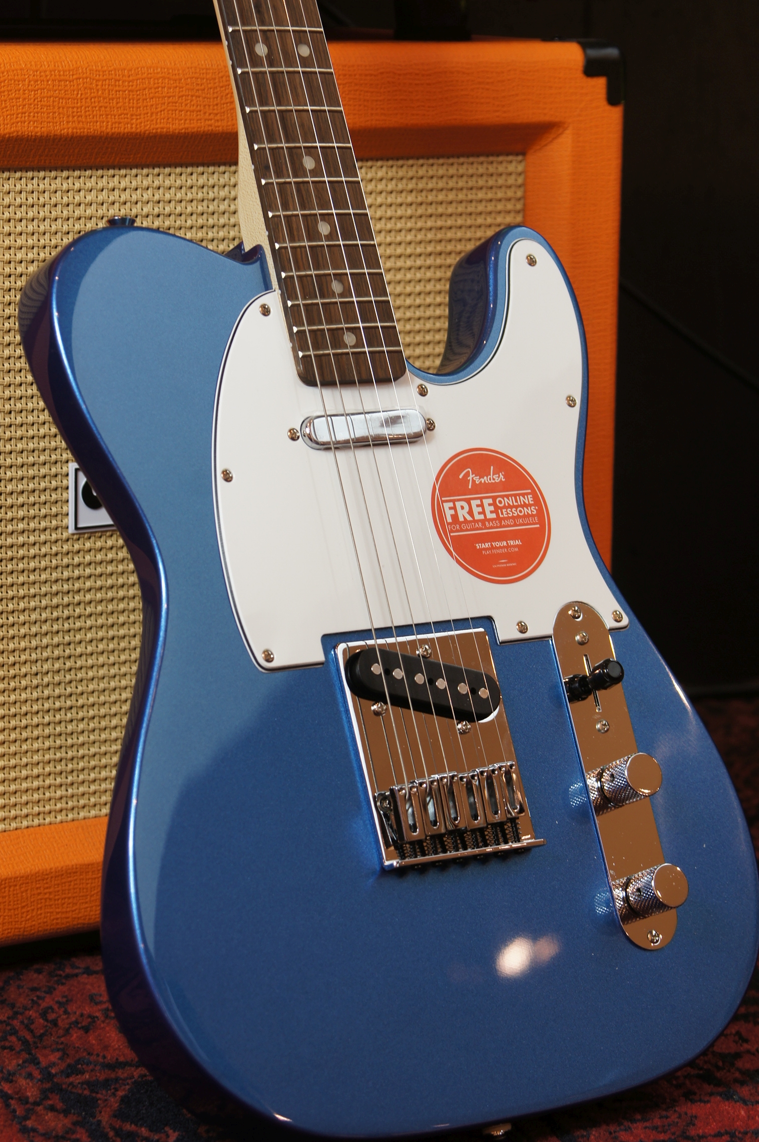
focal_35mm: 105
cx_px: 380
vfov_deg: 19.5
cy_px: 571
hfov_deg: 13.0
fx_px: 3328
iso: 100
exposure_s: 1/3
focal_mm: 70
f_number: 6.3
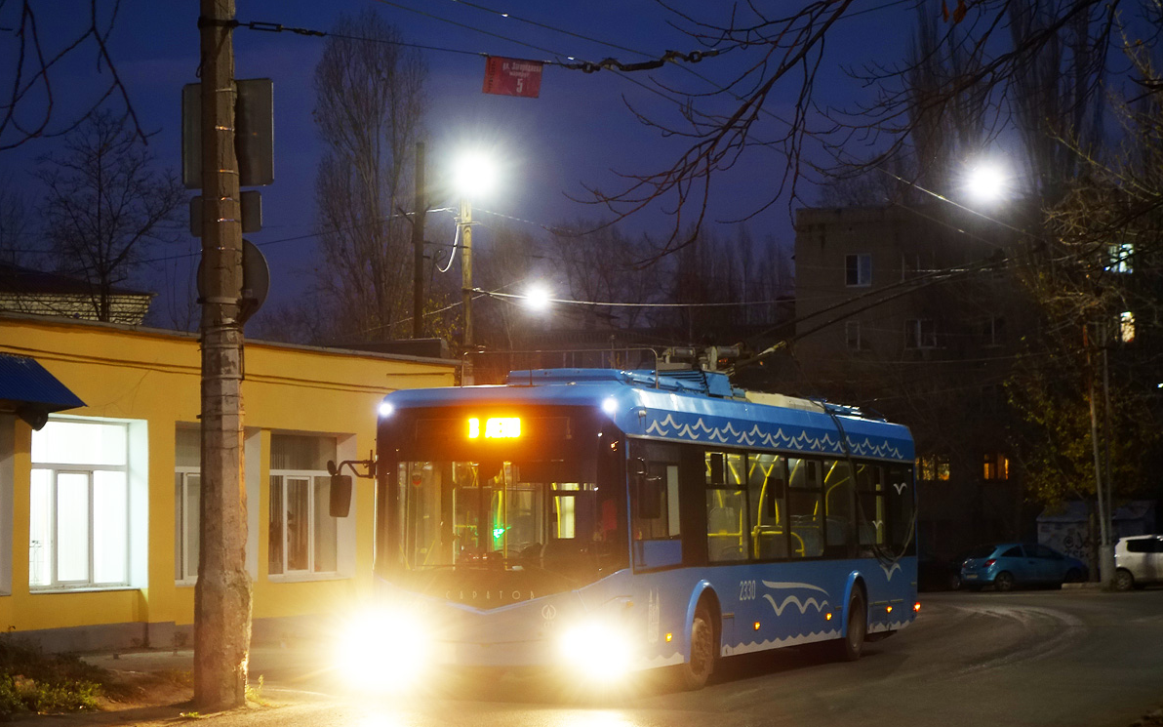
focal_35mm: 80
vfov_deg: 16.3
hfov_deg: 25.8
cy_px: 374
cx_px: 579
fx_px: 2536
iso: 800
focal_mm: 29.15
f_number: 4.5
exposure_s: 1/10
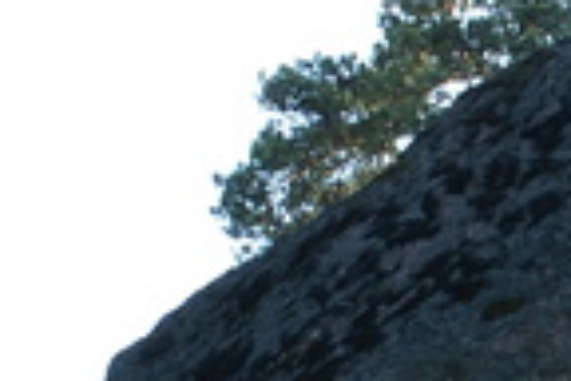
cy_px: 492
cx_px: 805
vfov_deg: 4.3
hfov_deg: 6.4
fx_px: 5059
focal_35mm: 319
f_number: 6.3
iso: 100
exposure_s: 1/60
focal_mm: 30
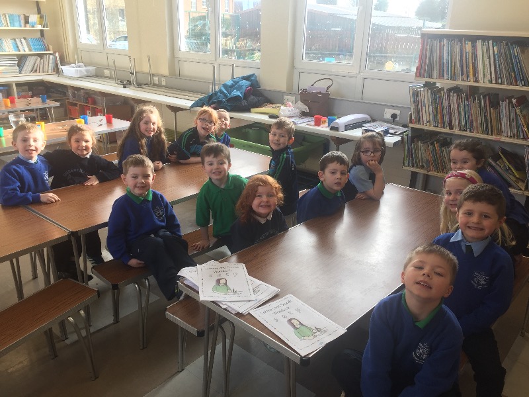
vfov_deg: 48.2
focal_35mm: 29
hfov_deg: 61.7
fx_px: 443
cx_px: 264
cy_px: 198
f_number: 2.2
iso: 32
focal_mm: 4.15
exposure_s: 1/50
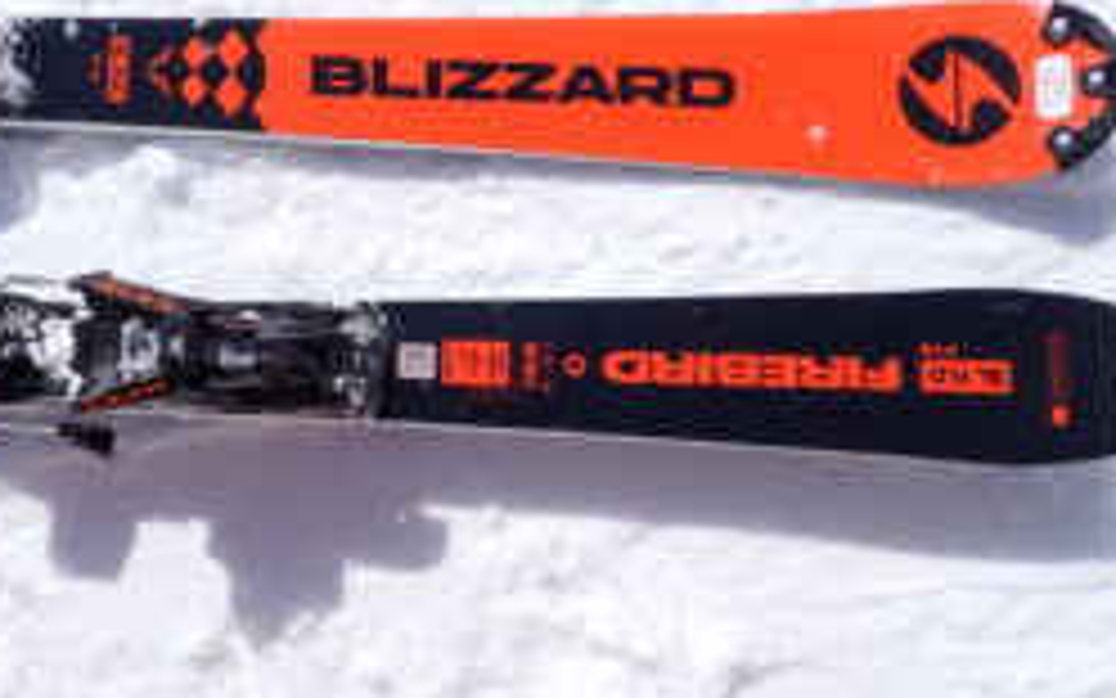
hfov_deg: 48.8
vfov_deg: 31.8
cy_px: 254
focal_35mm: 40
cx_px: 421
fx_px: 1217
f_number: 8
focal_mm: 4.5
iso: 100
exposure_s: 1/500
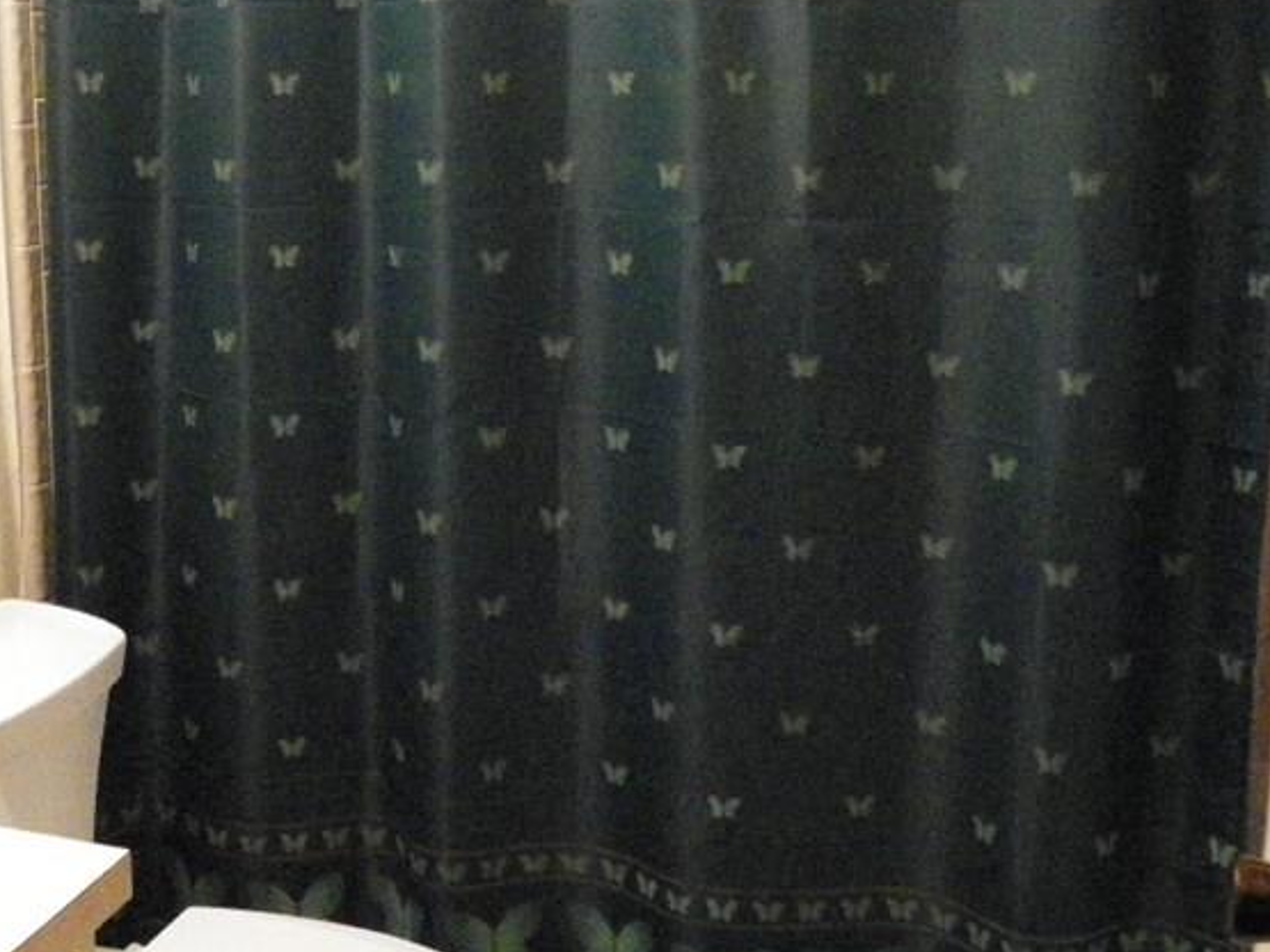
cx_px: 323
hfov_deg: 38.7
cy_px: 373
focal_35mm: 48
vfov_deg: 30.2
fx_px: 1761
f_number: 2.8
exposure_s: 1/125
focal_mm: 4.6
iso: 640
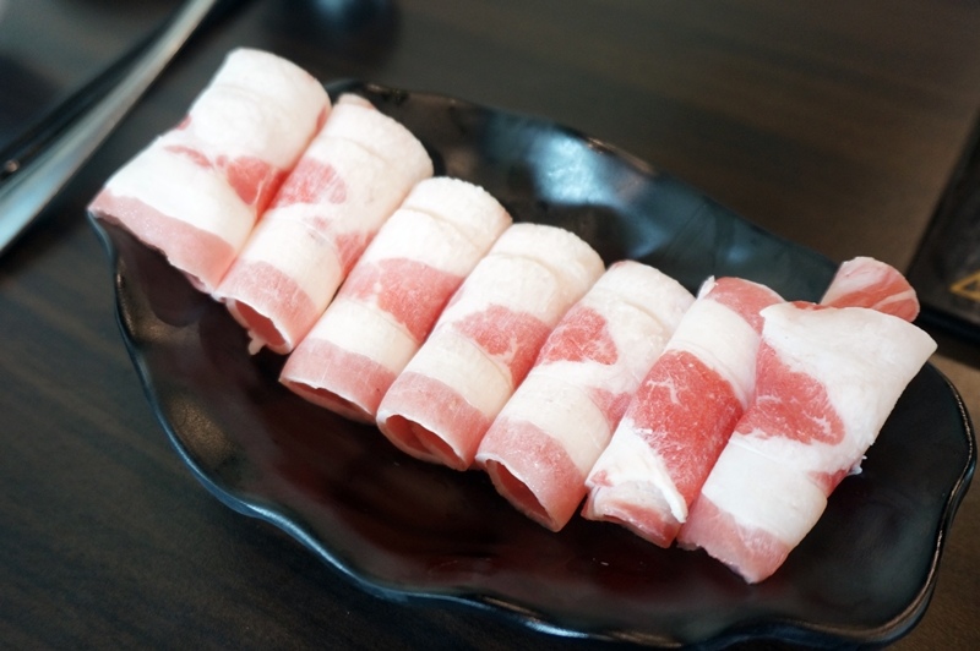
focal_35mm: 34
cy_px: 326
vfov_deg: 38.3
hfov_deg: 55.1
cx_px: 490
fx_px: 938
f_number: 4
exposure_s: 1/60
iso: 1000
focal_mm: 23
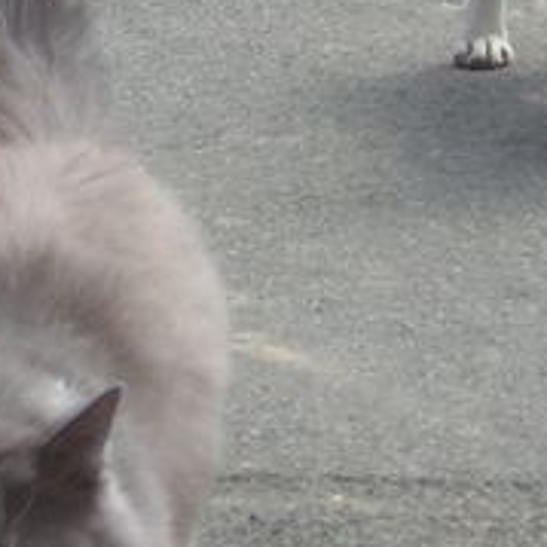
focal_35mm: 342
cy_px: 202
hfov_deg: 5.1
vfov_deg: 5.1
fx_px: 6114
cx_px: 299
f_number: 4.7
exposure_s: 1/150
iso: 50
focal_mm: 14.1
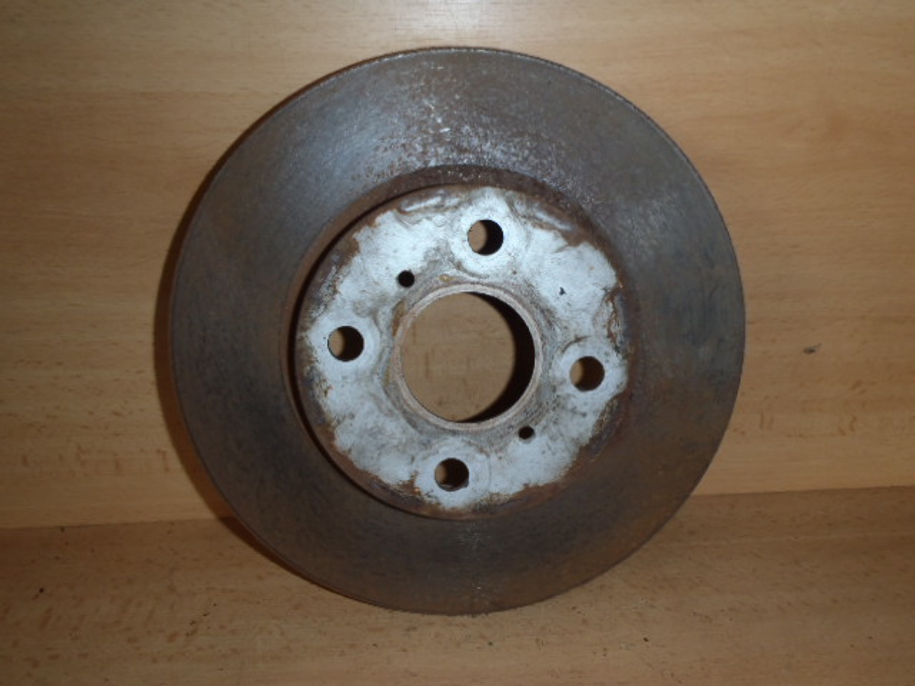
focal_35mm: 28
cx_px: 458
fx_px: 740
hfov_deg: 63.4
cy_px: 343
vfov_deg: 49.7
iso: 100
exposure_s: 1/30
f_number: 3.9
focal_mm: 5
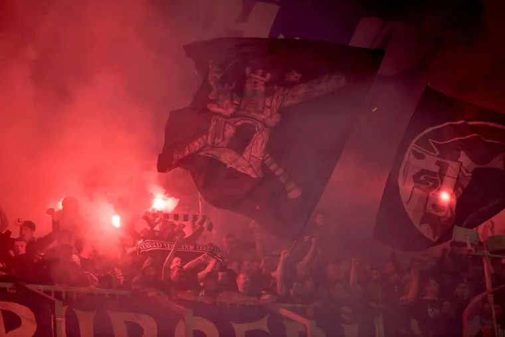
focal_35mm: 180
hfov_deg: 11.4
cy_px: 168
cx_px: 252
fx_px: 2525
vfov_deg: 7.6
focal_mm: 180
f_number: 2.8
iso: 1600
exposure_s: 1/2000
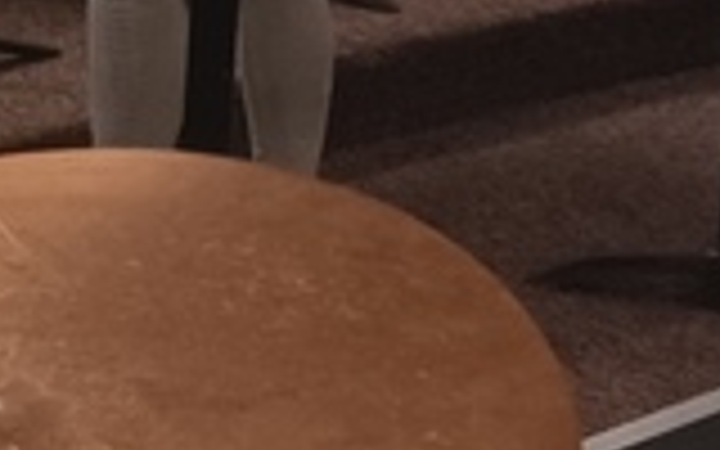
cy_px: -405
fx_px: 3591
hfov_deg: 10.0
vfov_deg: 7.0
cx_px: -1040
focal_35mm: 183
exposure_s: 1/30
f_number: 1.8
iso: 200
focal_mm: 4
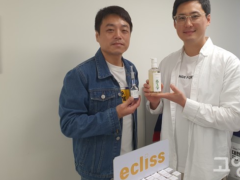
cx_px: 147
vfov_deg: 43.9
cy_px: 74
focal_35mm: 32
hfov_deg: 56.3
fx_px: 222
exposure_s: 1/120
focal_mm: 4.3
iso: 125
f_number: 2.4
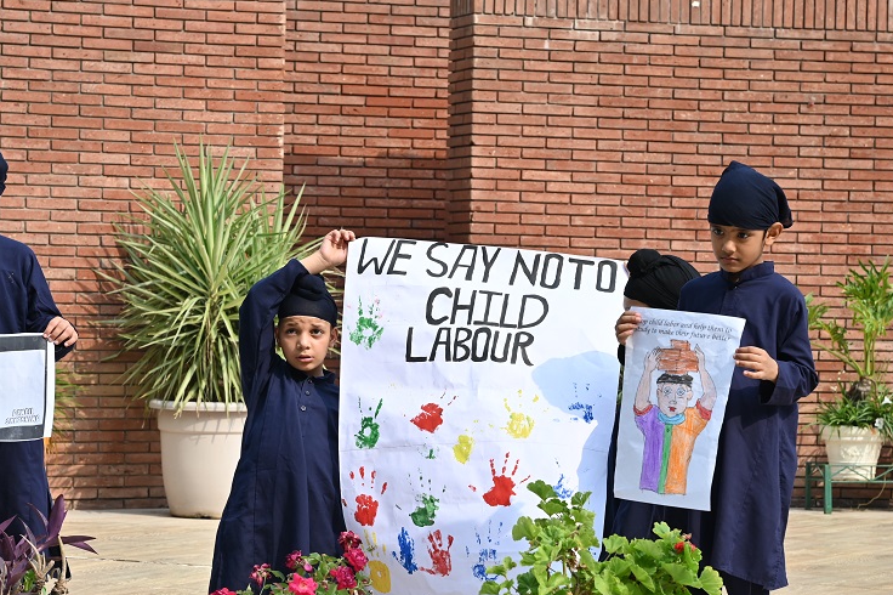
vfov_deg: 10.9
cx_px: 427
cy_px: 382
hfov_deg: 16.4
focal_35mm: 125
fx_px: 3099
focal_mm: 92
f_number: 8
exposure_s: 1/200
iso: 125
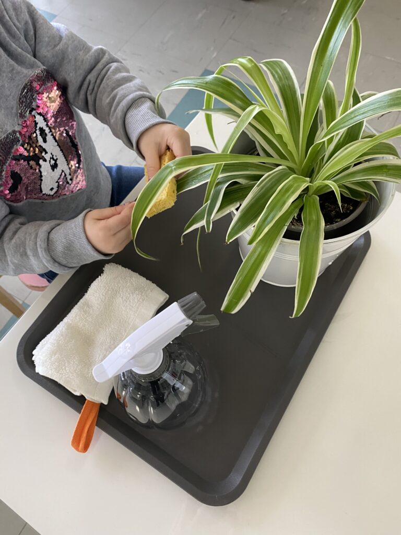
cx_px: 200
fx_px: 402
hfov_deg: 53.1
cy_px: 268
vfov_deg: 67.3
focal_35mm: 26
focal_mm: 4.25
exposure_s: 1/50
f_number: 1.8
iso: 250
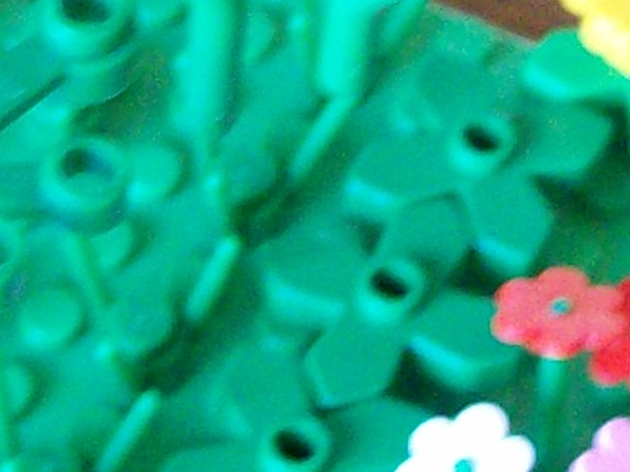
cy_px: -357
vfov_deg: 7.1
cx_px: 393
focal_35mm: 203
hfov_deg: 9.7
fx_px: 3692
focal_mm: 6
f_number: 2.7
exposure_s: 1/9.23
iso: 160
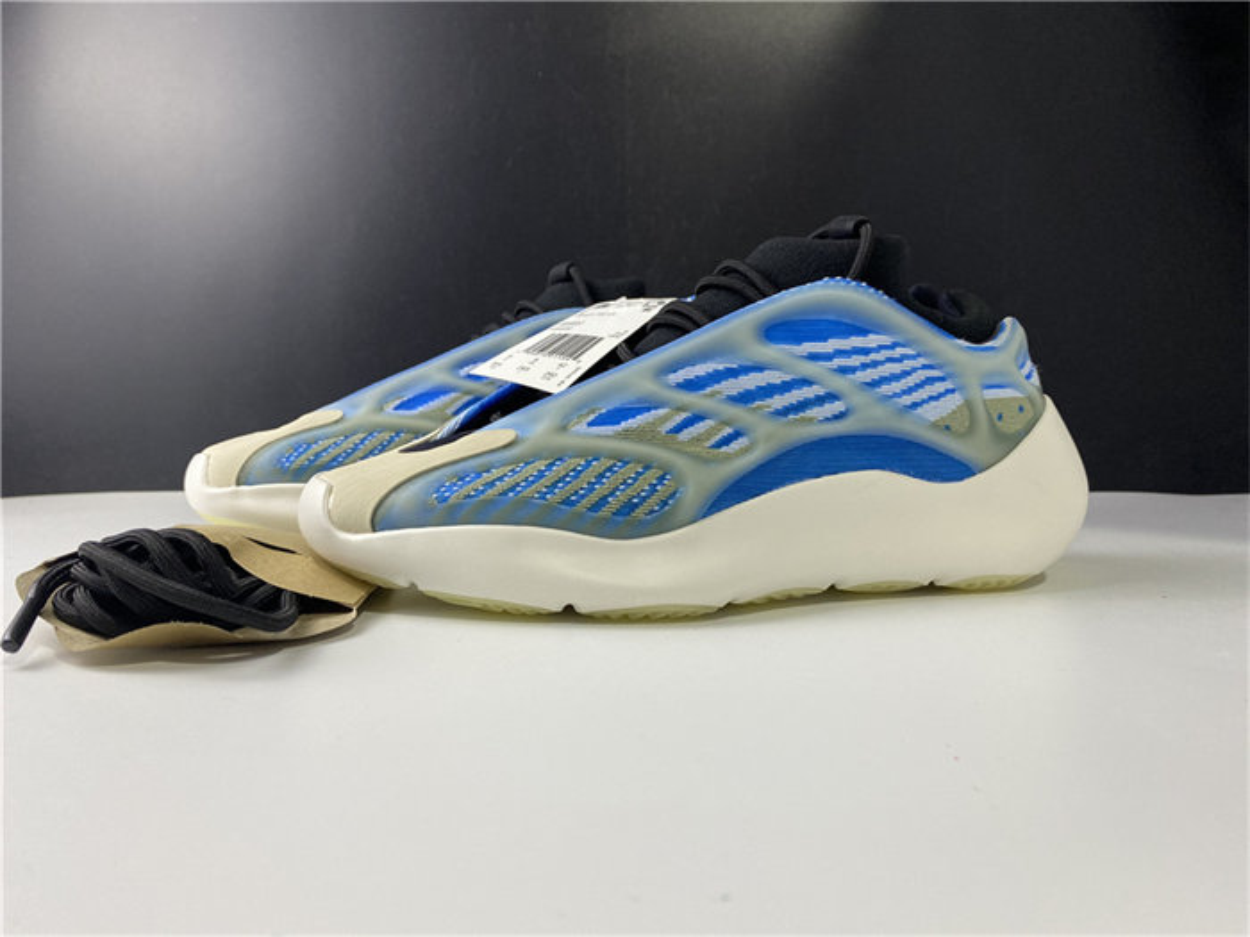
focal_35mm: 26
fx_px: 939
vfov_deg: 53.1
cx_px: 625
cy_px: 468
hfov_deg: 67.3
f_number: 1.8
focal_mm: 4.25
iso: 125
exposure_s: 1/82
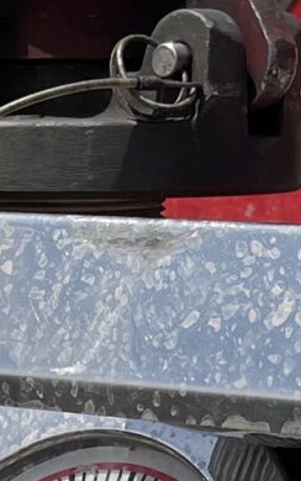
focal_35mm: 181
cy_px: 1117
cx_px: -175
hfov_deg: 7.1
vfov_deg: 10.2
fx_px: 2374
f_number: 1.6
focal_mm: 5.1
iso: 32
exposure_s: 1/3788
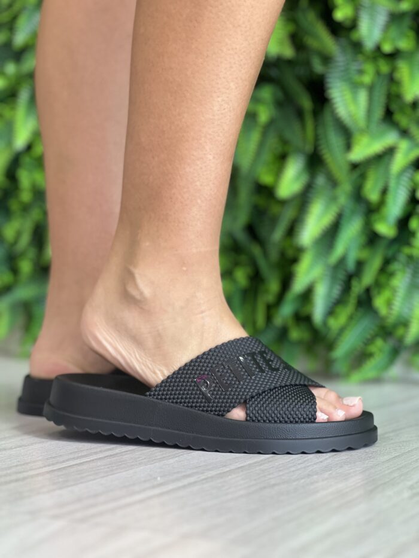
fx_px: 1242
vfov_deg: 25.3
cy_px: 279
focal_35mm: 77
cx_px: 210
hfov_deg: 19.1
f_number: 2.8
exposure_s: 1/60
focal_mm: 9
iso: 125
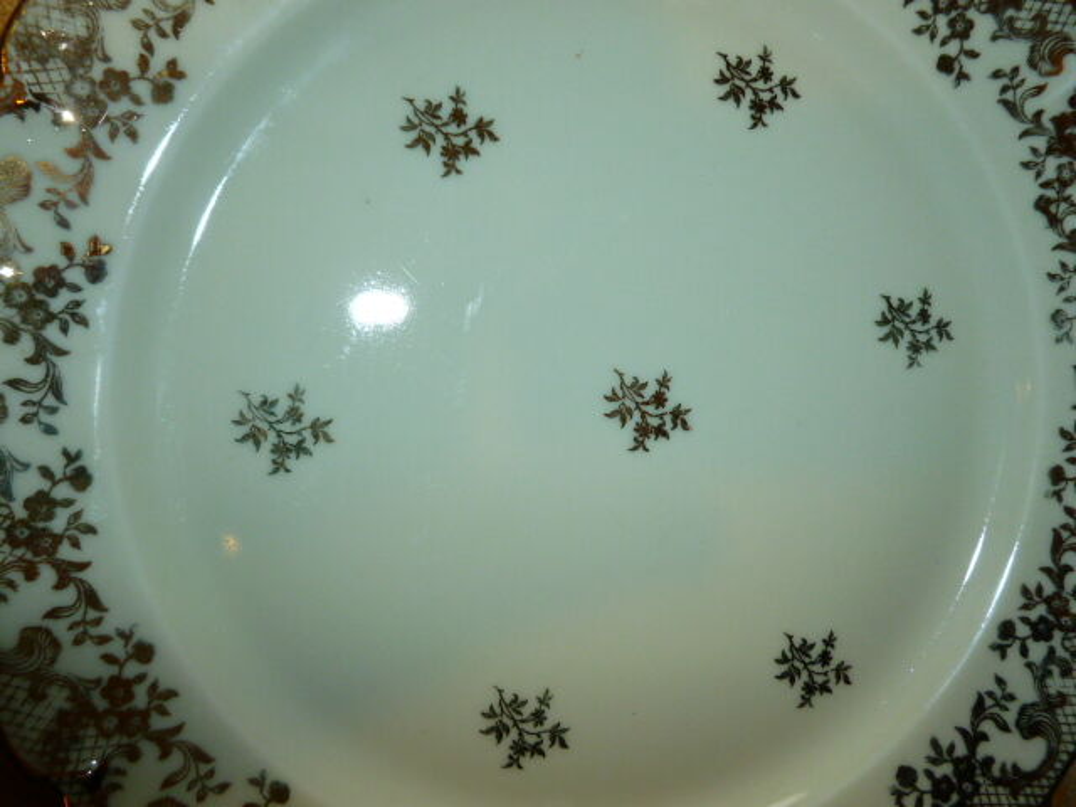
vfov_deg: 49.7
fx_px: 870
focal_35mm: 28
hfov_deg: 63.4
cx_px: 538
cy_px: 404
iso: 160
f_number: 3.3
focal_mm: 5
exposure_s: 1/60
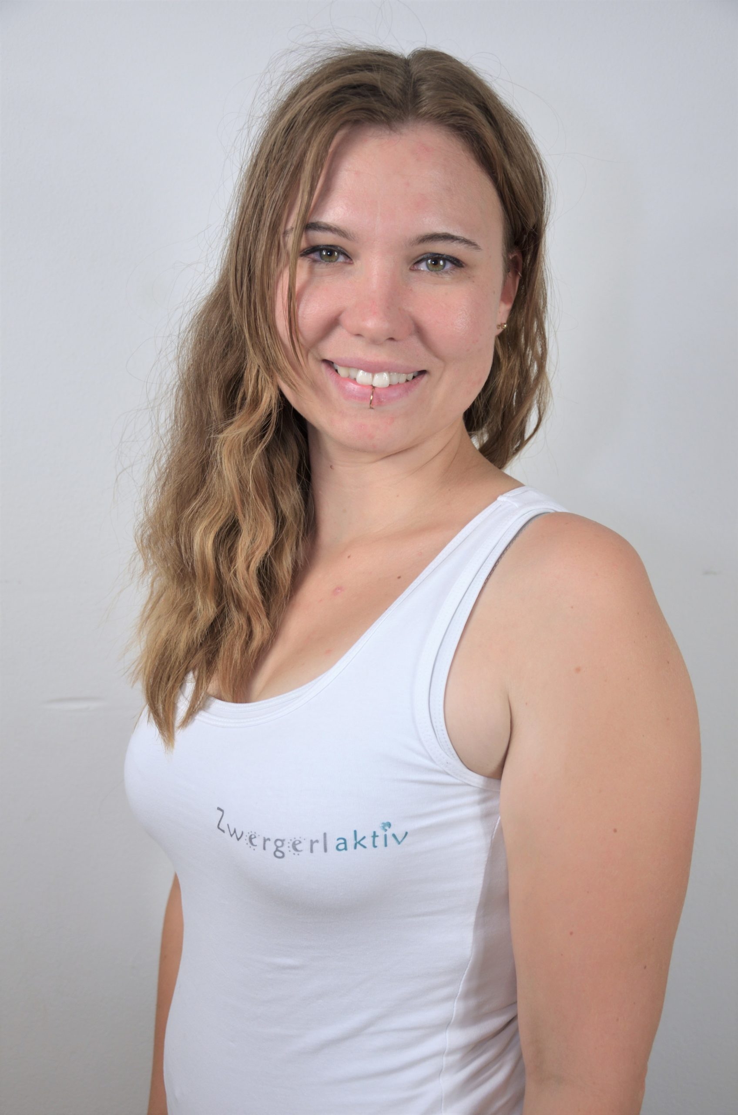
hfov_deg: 29.7
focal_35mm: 45
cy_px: 558
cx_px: 369
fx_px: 1390
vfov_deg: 43.7
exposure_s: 1/60
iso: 180
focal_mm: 30
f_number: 4.2
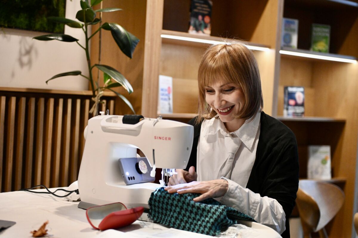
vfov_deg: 22.6
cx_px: 179
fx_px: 597
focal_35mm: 60
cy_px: 119
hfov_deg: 33.4
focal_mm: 60
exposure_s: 1/400
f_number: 3.2
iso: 3200
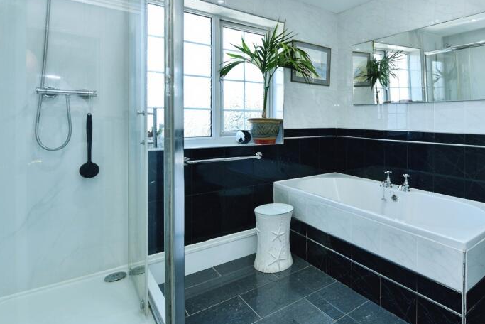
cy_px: 133
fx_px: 283
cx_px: 332
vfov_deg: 59.2
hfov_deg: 77.9
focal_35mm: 21
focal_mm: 14
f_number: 6.7
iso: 400
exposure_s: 1/90
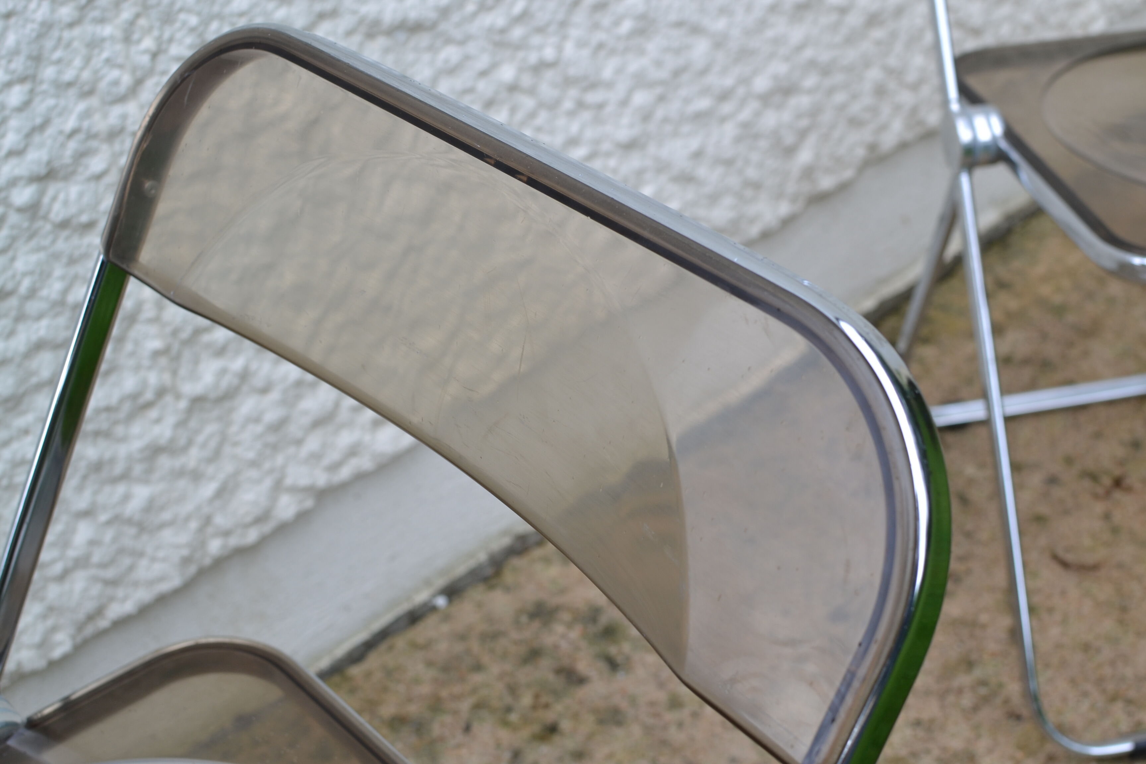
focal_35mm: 52
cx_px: 573
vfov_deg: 25.8
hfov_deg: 37.9
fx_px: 1671
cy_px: 382
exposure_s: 1/50
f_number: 5.6
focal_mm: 35
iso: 200
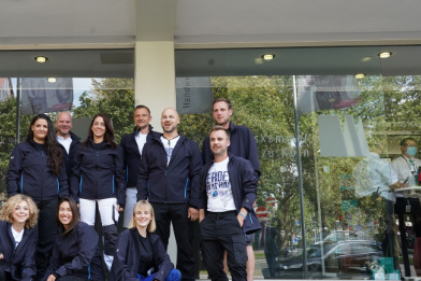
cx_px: 121
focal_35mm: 50
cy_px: 140
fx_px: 584
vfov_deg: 27.0
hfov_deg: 38.9
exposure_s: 1/60
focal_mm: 35
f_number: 9
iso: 400
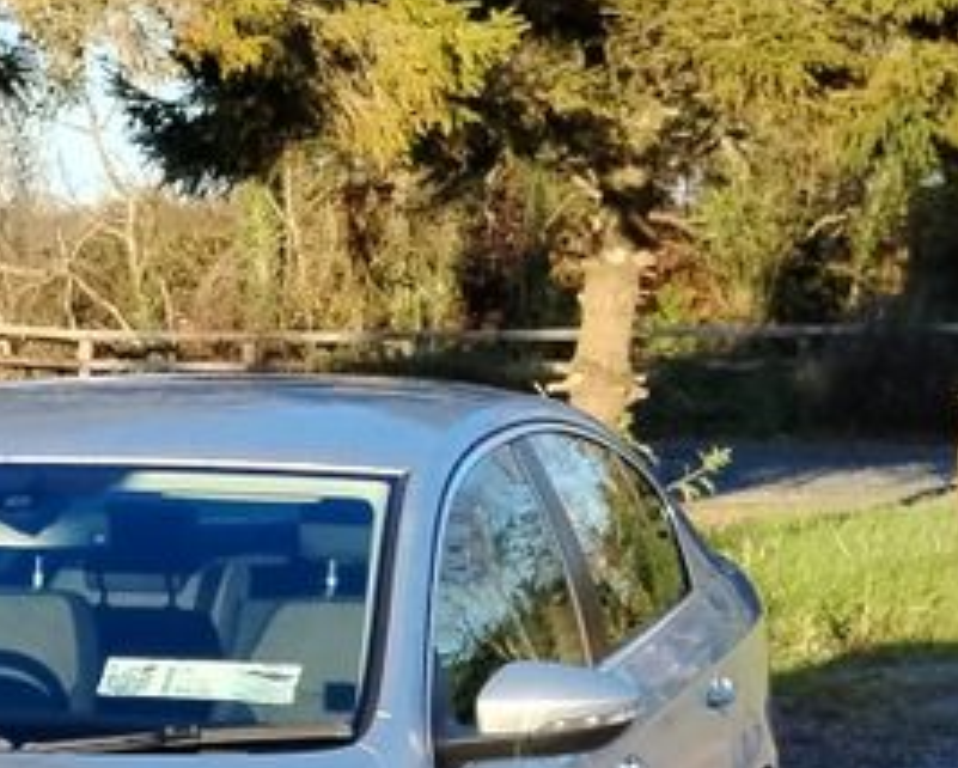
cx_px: -25
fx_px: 1617
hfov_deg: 30.4
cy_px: 700
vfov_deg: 25.8
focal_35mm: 57
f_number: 1.8
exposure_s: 1/536
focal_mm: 4.25
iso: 100
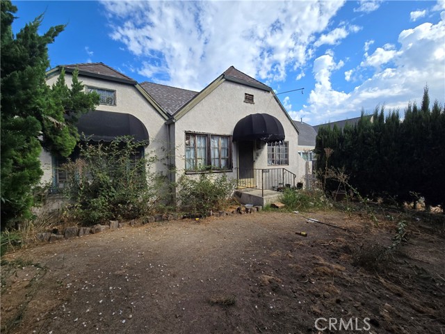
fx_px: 167
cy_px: 167
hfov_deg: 106.2
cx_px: 222
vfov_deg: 89.9
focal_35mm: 13
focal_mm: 2.2
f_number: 2.2
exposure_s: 1/1380
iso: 50
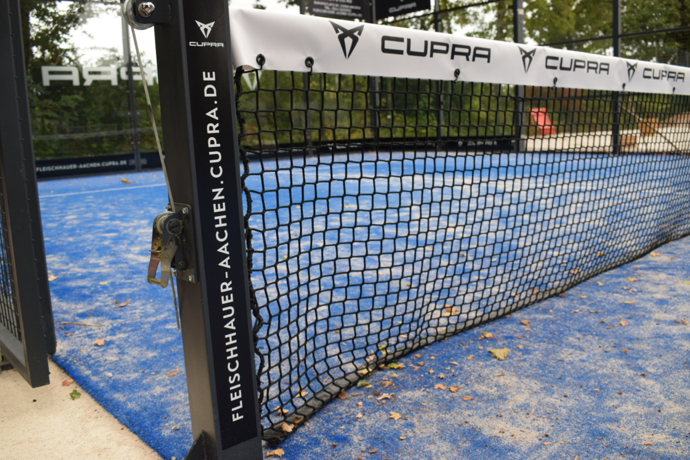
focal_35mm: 33
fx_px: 632
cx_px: 345
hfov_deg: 57.2
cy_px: 230
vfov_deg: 40.0
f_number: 6.3
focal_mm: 22
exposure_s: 1/160
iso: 400
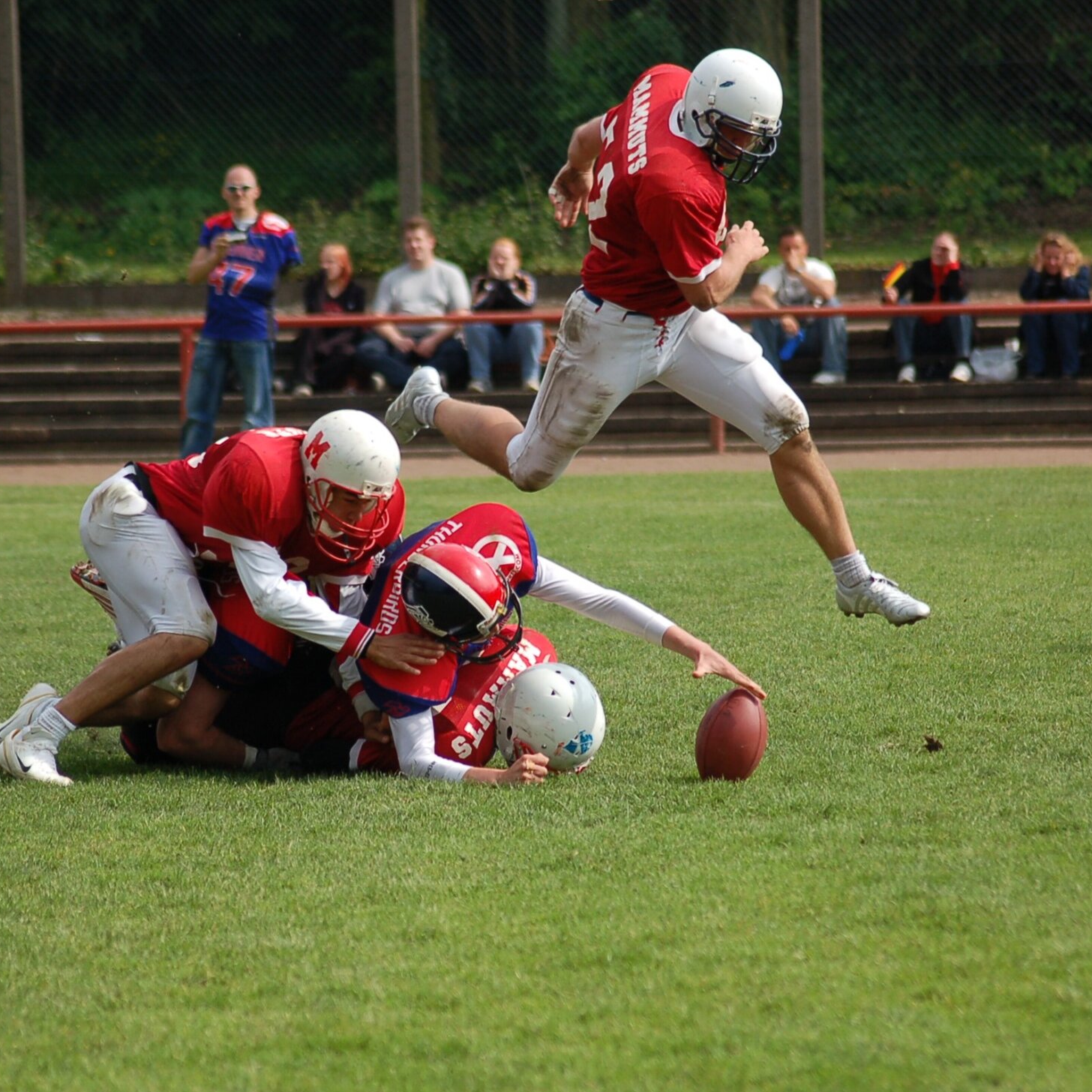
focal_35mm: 260
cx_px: 504
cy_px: 546
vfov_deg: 6.7
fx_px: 9267
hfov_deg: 6.7
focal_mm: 135
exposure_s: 1/1000
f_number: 4.5
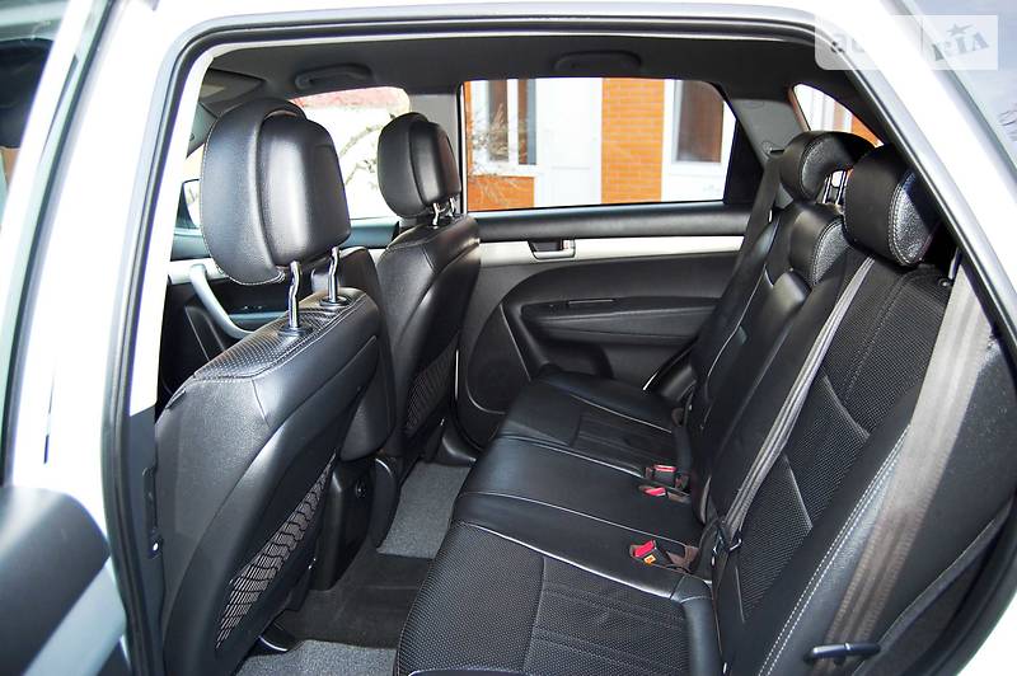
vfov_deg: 47.9
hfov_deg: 67.4
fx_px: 762
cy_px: 338
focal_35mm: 27
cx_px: 508
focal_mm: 18
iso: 400
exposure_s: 1/60
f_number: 3.5
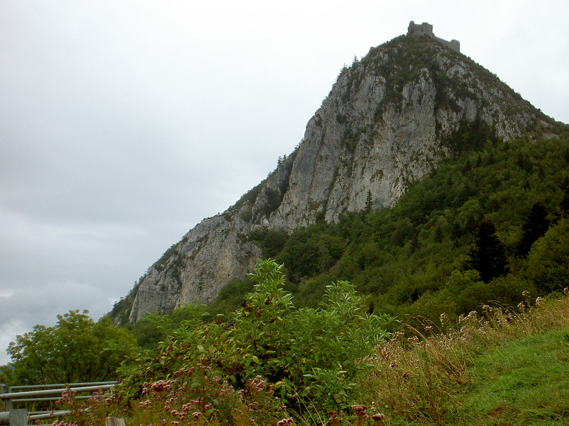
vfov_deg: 14.5
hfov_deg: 19.3
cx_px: 284
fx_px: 1677
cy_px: 213
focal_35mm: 102
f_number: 4.9
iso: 100
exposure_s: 1/320
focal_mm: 16.8
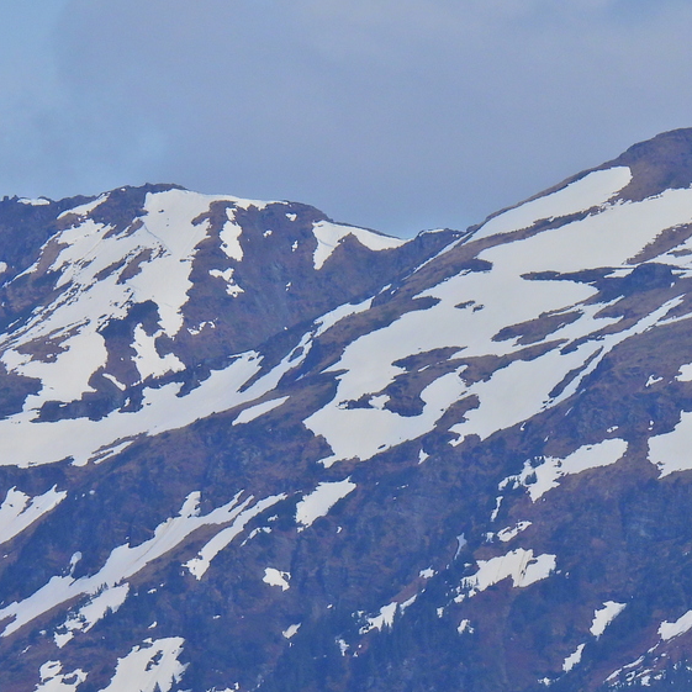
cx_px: 472
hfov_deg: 1.3
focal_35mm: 1311
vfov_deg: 1.3
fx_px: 29651
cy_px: 480
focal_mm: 116
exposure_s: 1/1600
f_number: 5.6
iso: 100
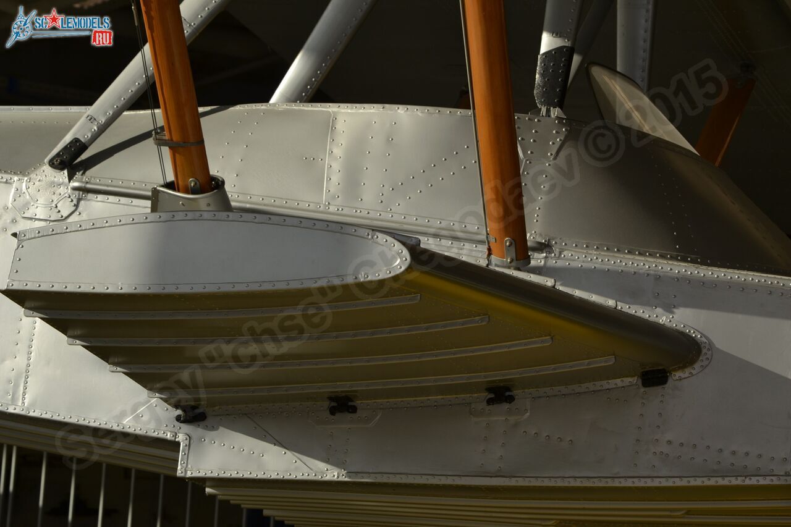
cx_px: 396
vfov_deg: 8.3
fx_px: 3625
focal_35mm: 165
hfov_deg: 12.5
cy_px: 264
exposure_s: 1/200
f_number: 8
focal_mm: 110
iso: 100
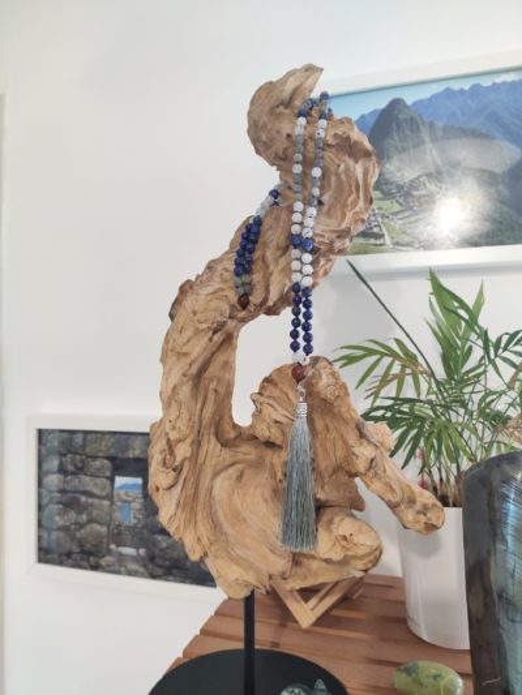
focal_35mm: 26
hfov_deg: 53.1
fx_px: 523
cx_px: 261
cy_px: 348
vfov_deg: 67.3
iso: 1052
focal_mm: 4.77
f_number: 1.75
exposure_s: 1/33
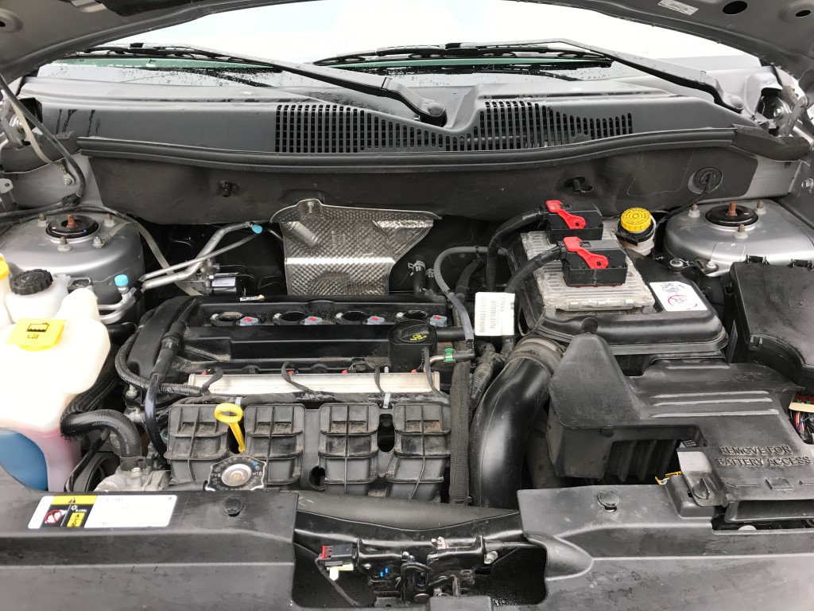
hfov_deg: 63.4
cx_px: 407
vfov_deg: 49.7
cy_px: 306
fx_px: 658
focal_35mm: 28
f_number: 1.8
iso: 20
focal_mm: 3.99
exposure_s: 1/176
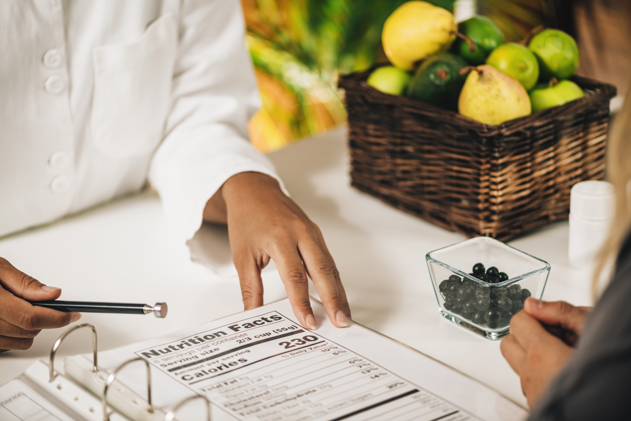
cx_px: 316
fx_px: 1840
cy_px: 210
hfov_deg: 19.5
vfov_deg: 13.0
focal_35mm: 105
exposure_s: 1/160
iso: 64
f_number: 3
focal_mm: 105
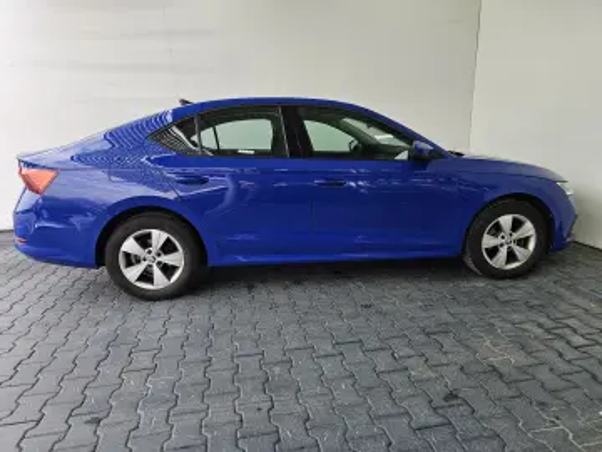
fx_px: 400
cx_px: 301
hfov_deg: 73.9
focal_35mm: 23
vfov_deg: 58.9
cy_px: 226
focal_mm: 6.3
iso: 25
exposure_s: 1/180
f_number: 1.7
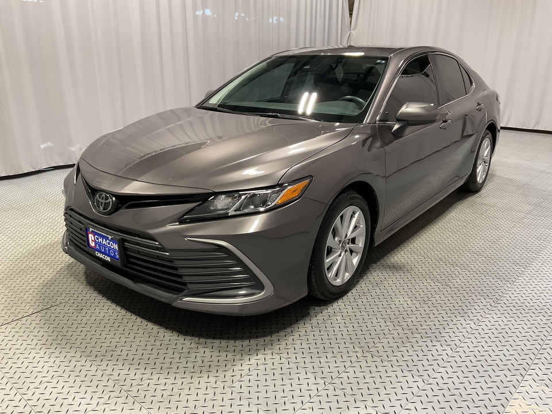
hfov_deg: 61.7
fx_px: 462
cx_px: 276
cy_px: 207
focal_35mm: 29
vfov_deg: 48.2
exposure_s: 1/50
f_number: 1.8
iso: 64
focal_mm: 3
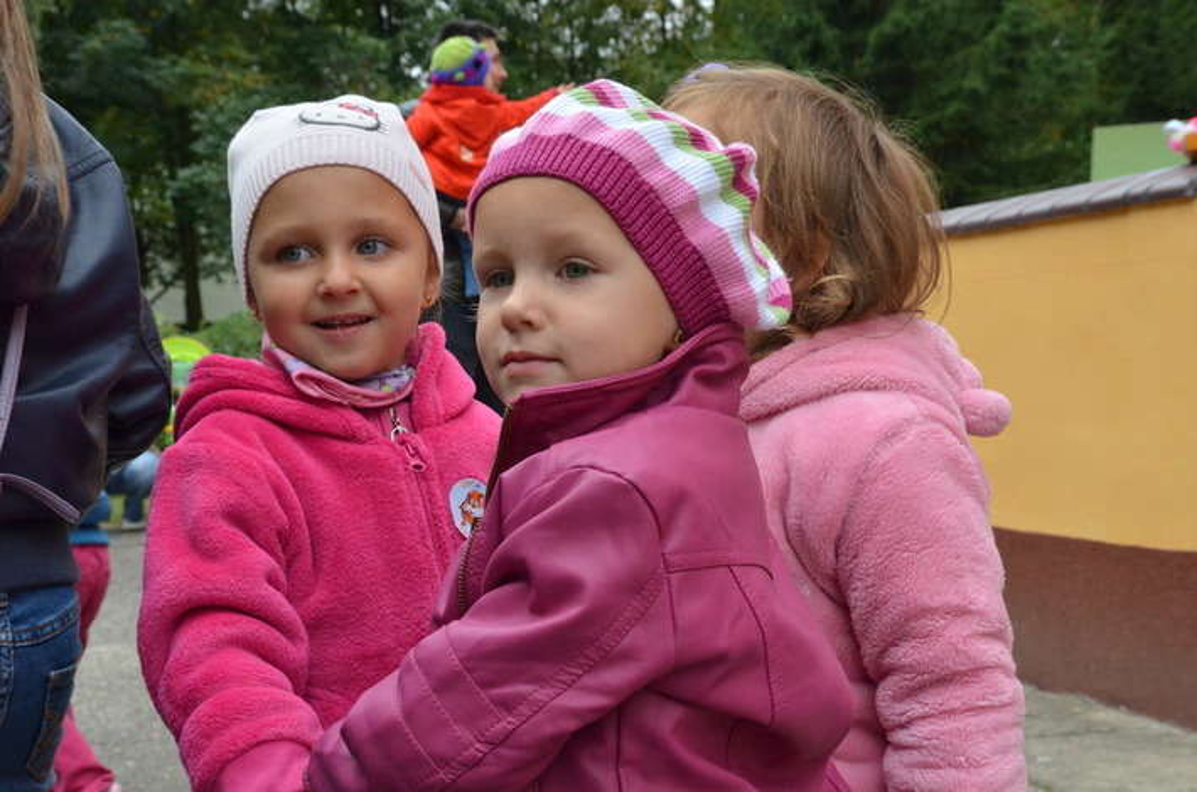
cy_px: 396
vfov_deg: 21.5
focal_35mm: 63
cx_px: 598
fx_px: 2090
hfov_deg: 32.0
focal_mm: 42
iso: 1600
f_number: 11
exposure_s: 1/500
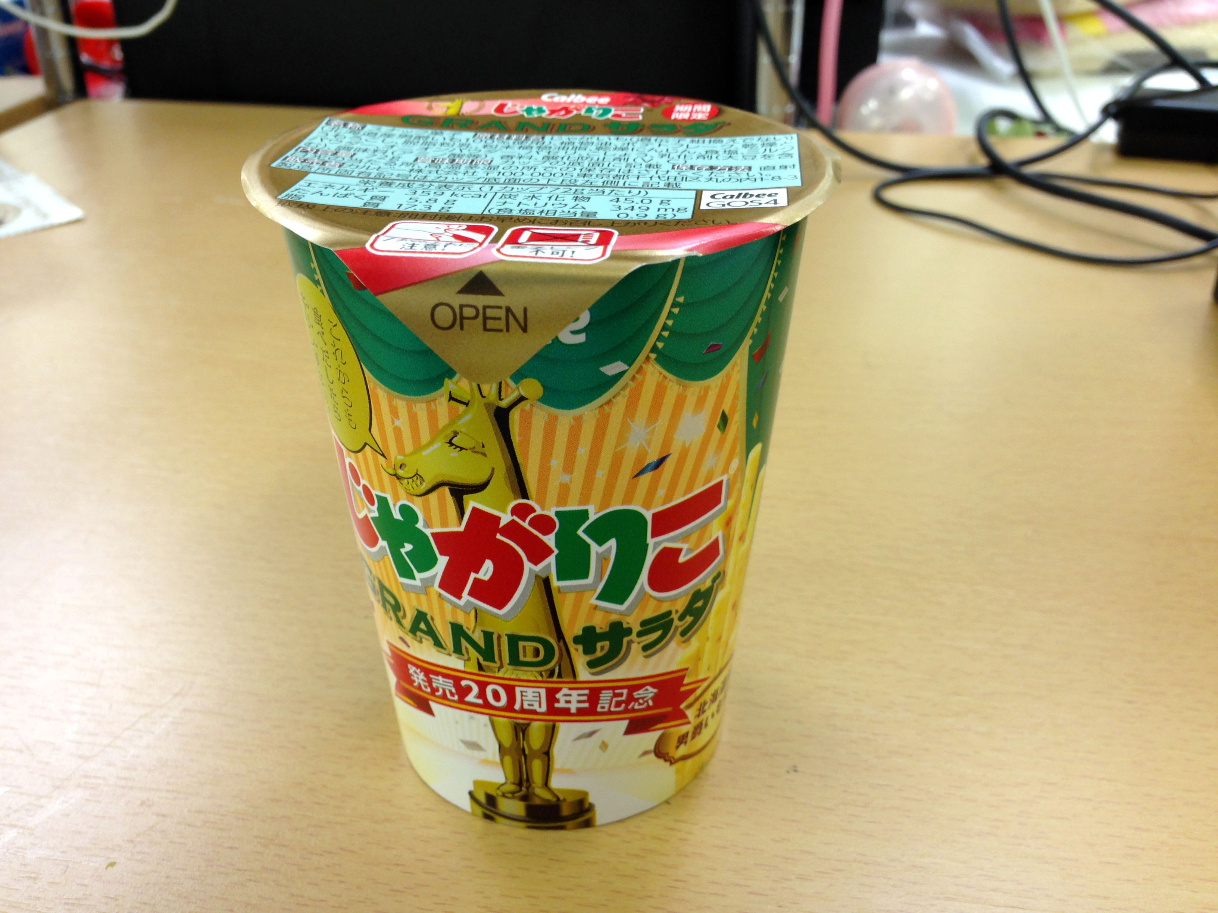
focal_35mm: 33
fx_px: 1161
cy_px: 456
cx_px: 609
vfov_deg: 42.9
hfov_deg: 55.4
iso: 50
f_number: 2.4
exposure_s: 1/20
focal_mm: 4.12
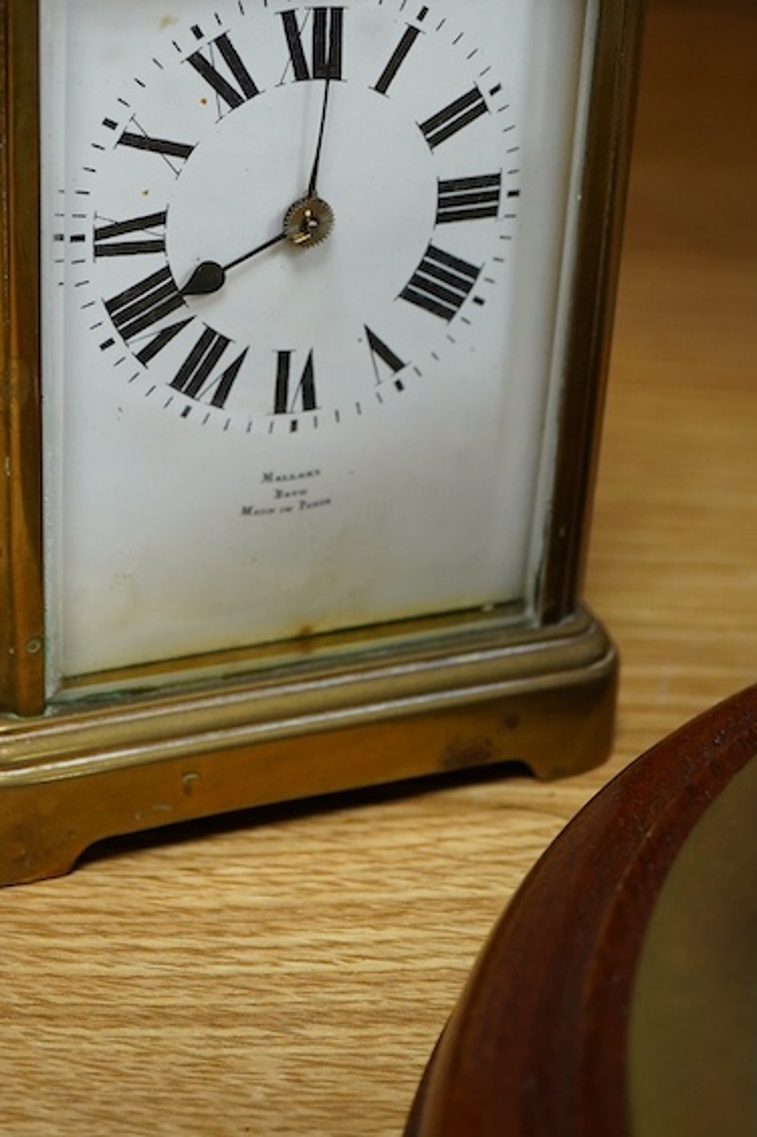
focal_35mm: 72
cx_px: 218
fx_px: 2272
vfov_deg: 27.6
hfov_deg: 18.8
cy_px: 261
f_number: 6.3
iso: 1250
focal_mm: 30
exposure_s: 1/125
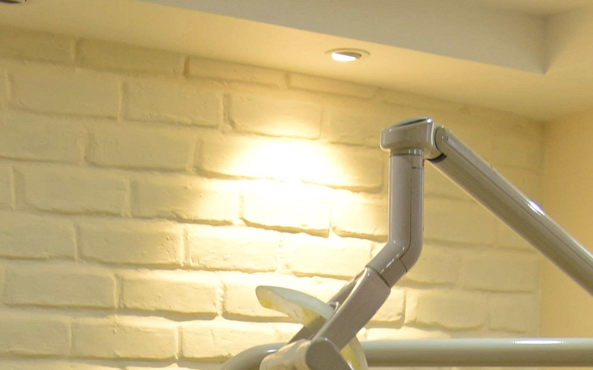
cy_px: 695
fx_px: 1471
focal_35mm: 91
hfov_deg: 22.7
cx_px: 216
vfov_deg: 12.8
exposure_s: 1/50
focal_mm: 24
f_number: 4
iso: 640
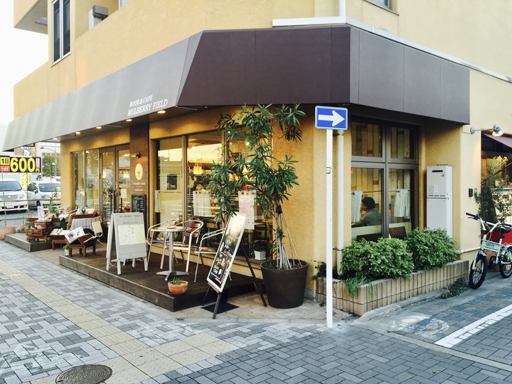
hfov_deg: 61.7
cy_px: 192
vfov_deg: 48.2
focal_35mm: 29
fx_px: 429
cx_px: 256
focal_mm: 4.15
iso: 32
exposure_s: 1/40
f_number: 2.2
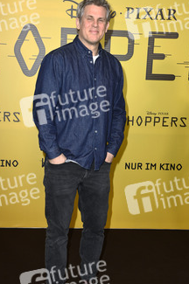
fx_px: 466
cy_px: 150
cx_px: 90
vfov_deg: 34.0
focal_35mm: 59
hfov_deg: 22.9
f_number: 5.6
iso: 1000
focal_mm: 48
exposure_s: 1/250
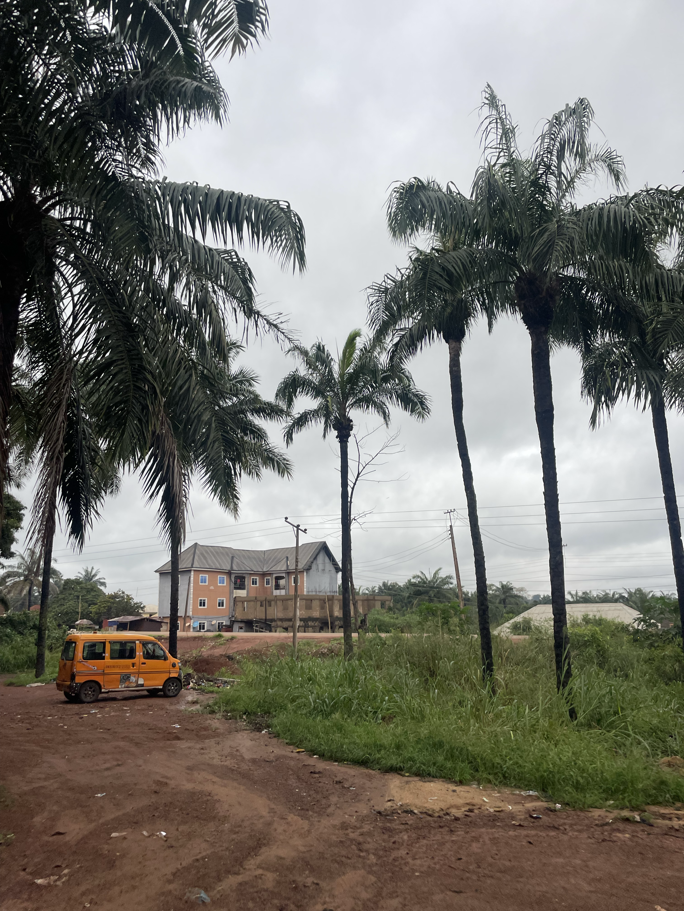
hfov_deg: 53.1
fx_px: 685
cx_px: 342
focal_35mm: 26
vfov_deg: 67.3
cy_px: 456
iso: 40
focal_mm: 4.2
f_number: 1.6
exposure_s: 1/309
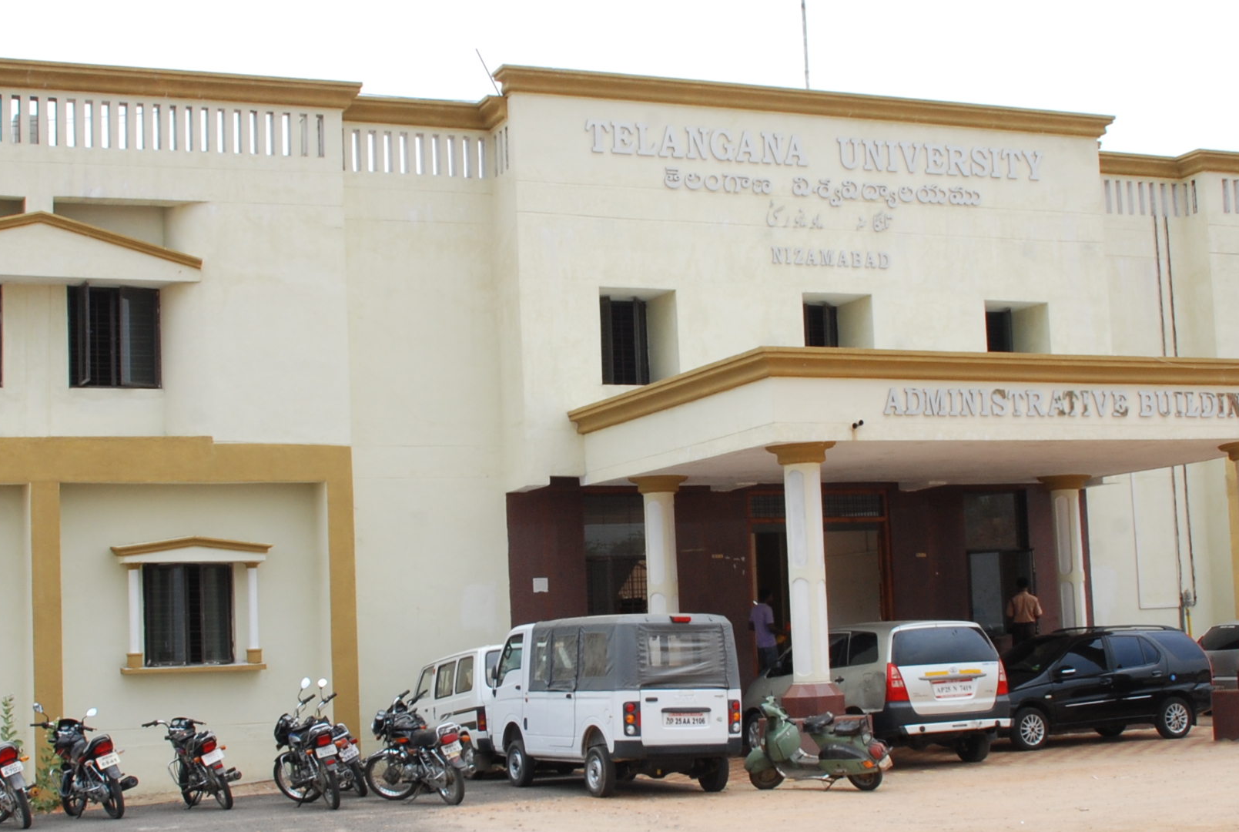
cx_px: 611
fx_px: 1862
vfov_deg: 25.2
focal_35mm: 54
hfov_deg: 36.8
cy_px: 433
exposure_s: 1/60
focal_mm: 20
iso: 200
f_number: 16
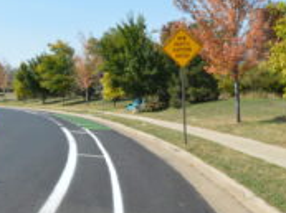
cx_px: 100
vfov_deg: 19.8
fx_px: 610
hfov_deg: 26.3
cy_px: 97
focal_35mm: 74
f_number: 7.1
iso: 100
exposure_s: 1/200
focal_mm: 22
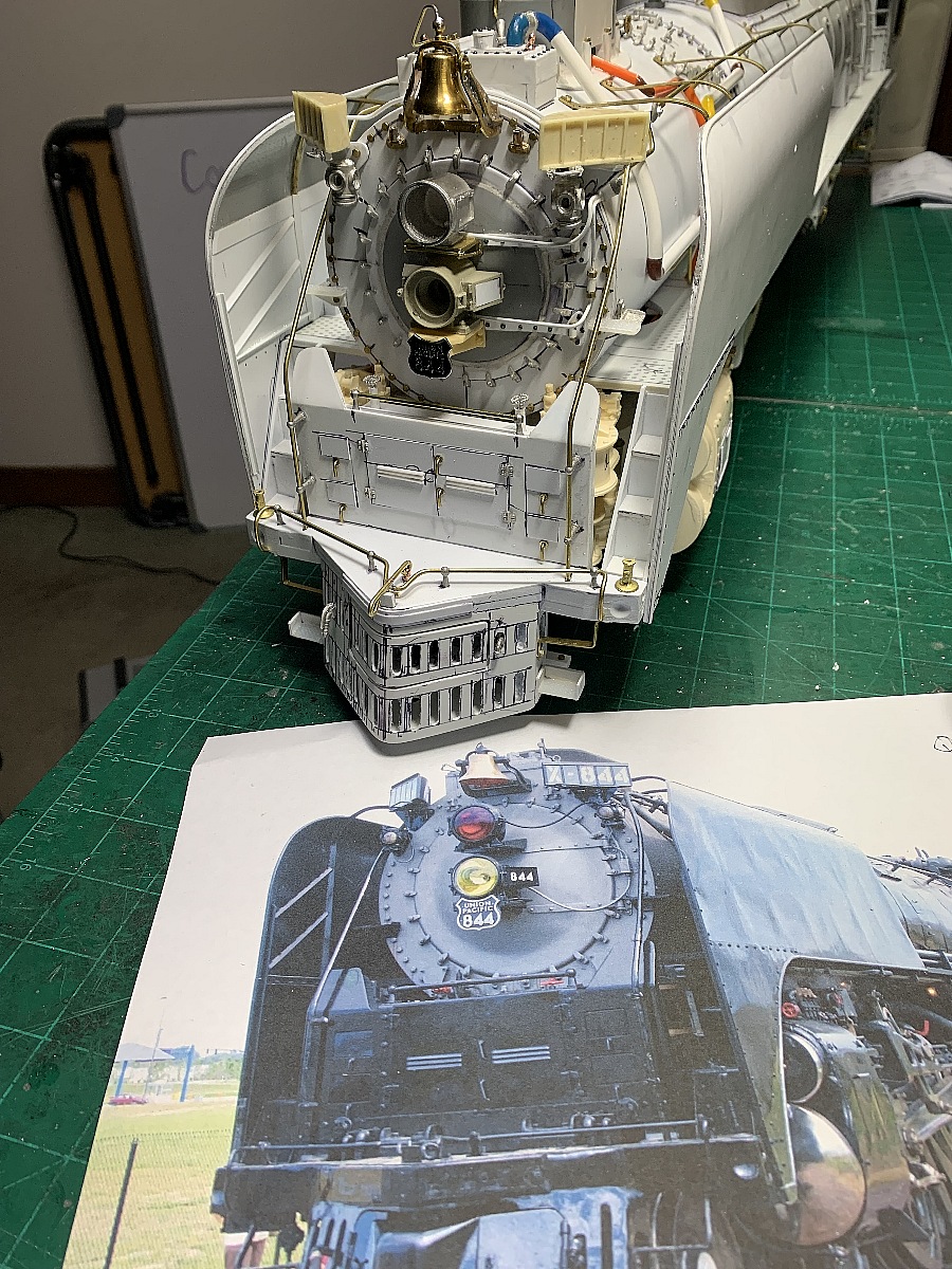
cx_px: 476
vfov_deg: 67.3
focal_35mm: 26
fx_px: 953
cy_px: 634
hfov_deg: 53.1
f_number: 1.8
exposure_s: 1/120
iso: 80
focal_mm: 4.25
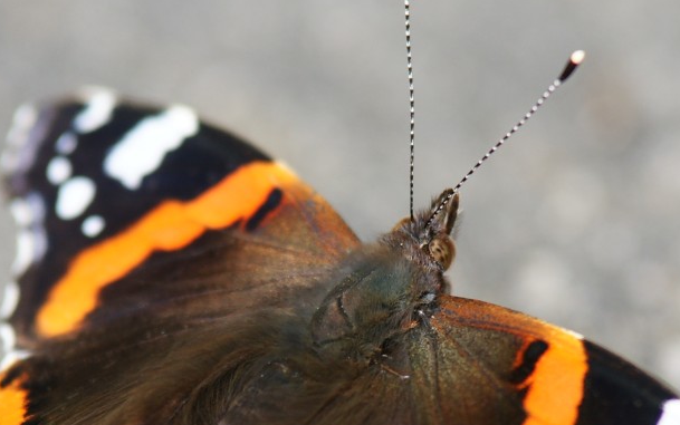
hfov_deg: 4.1
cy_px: 305
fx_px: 9528
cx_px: 423
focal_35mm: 514
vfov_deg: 2.6
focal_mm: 200
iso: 200
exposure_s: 1/400
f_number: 4.5
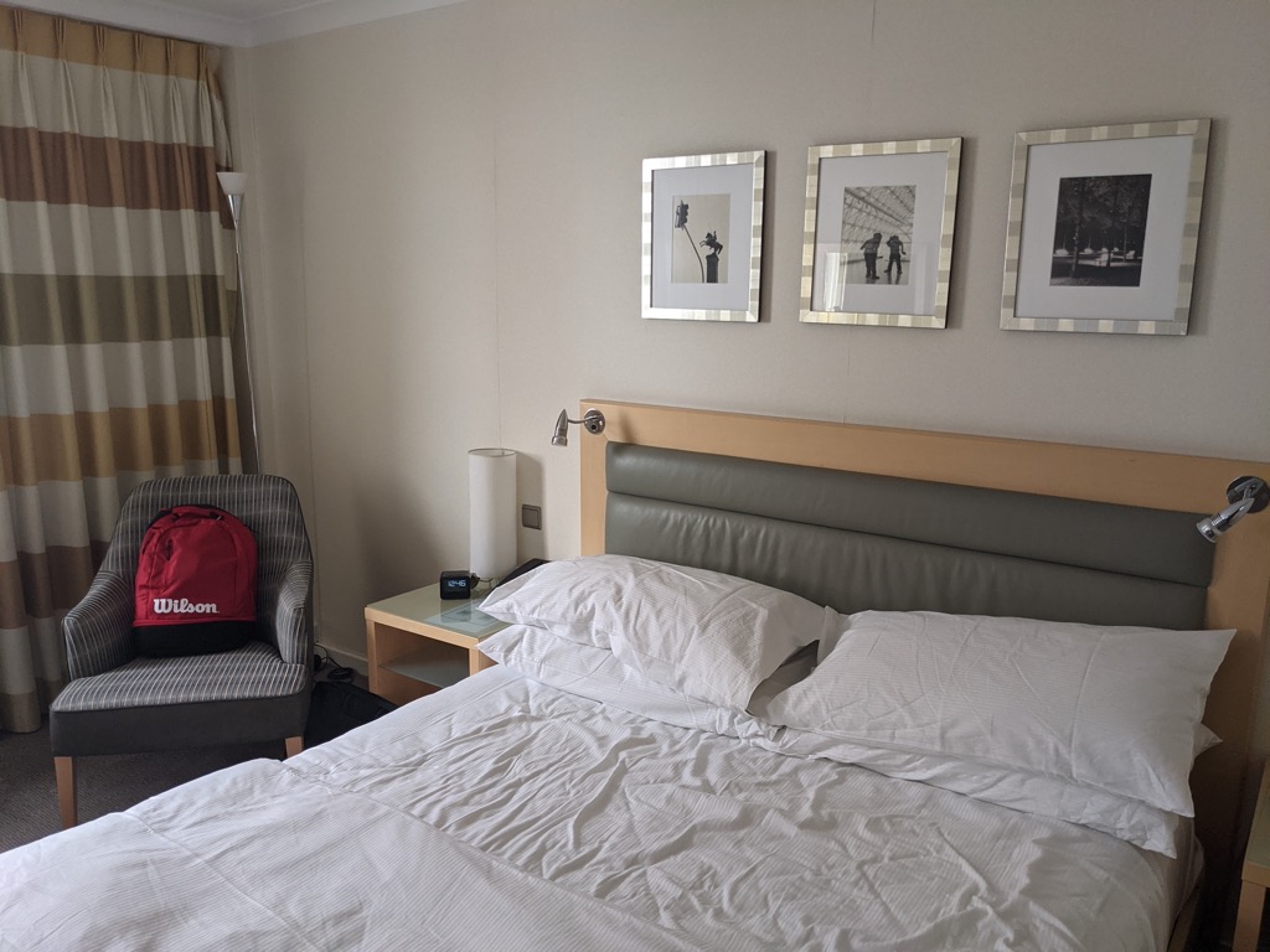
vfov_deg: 51.4
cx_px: 635
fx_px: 991
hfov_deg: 65.3
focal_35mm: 27
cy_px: 476
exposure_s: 1/50
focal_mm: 4.38
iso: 106
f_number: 1.73
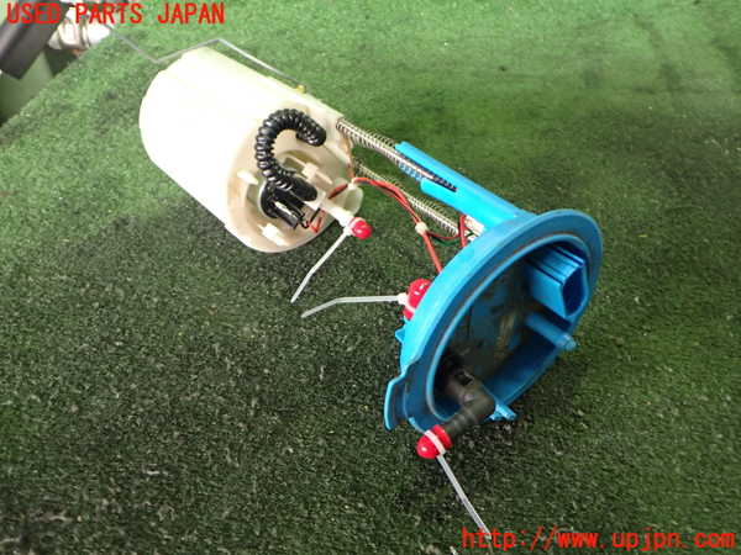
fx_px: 642
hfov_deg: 60.0
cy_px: 278
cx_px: 370
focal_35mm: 30
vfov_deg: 46.8
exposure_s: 1/30
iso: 400
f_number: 2.3
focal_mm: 5.4
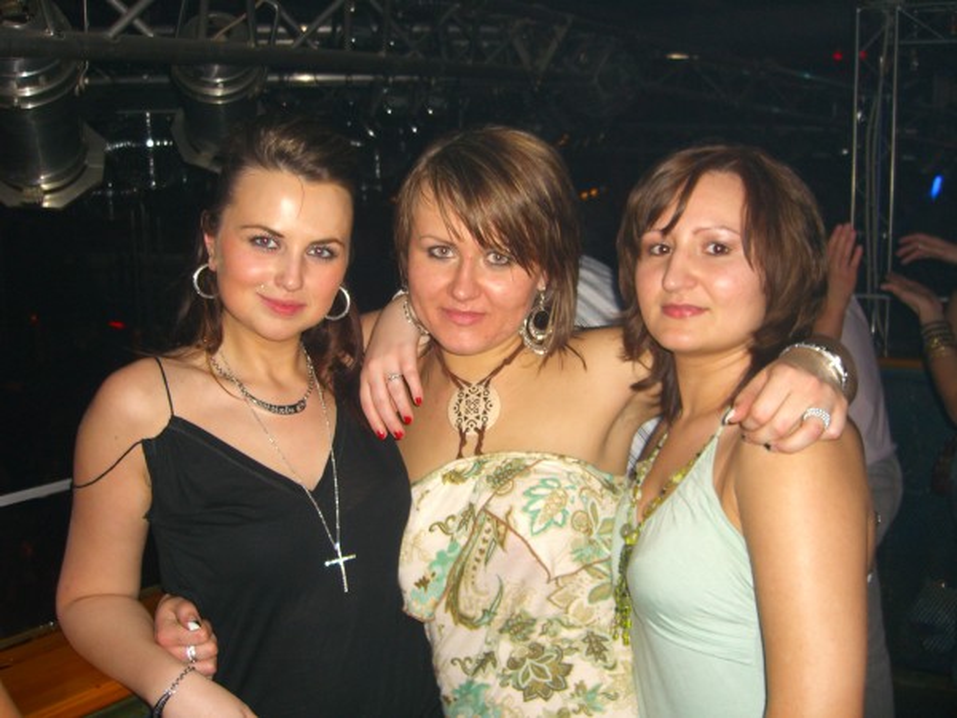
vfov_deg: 37.7
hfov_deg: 49.0
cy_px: 359
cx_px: 478
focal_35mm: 38
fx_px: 1051
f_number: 2.8
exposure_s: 1/60
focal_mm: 7.9
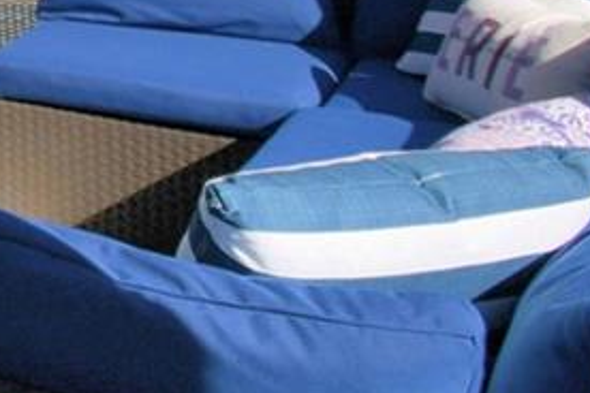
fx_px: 1426
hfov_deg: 16.2
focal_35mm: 87
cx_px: -684
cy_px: -395
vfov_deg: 13.5
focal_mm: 10
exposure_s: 1/800
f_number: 4.5
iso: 100
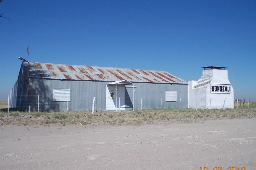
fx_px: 284
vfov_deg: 33.3
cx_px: 129
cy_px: 96
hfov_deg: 48.5
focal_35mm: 40
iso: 80
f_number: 6.2
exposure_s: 1/640
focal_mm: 5.3
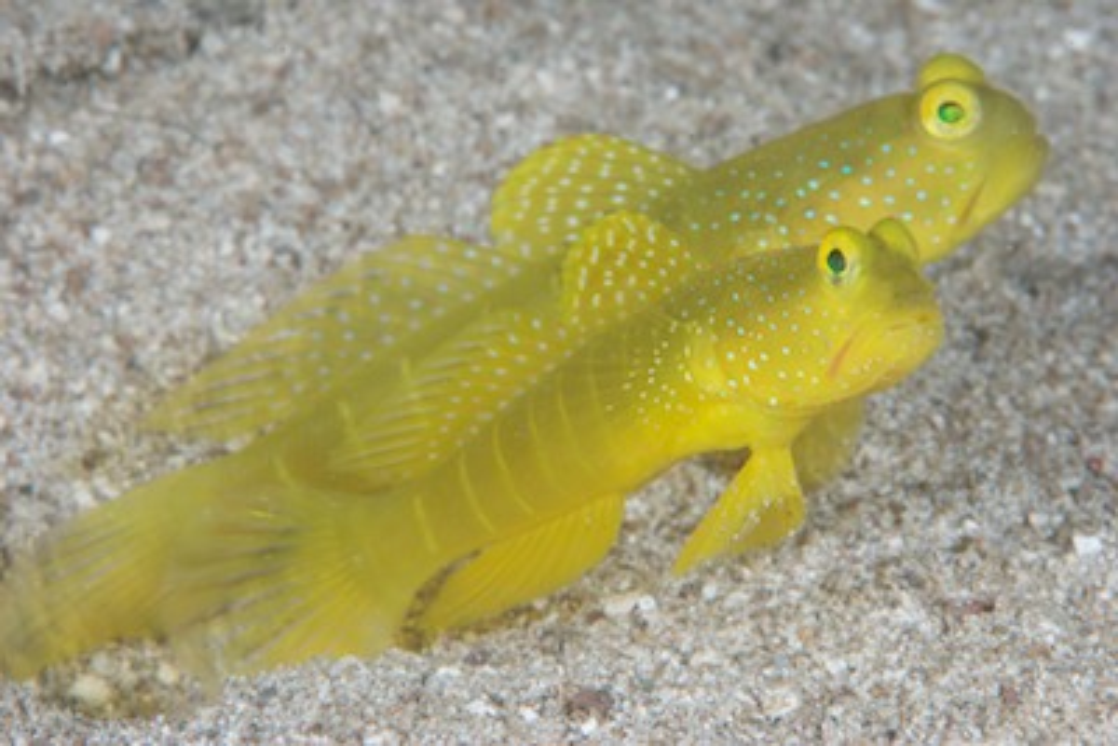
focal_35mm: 158
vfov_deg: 8.7
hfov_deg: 13.0
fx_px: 4893
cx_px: 559
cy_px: 373
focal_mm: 105
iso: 100
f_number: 32
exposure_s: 1/60
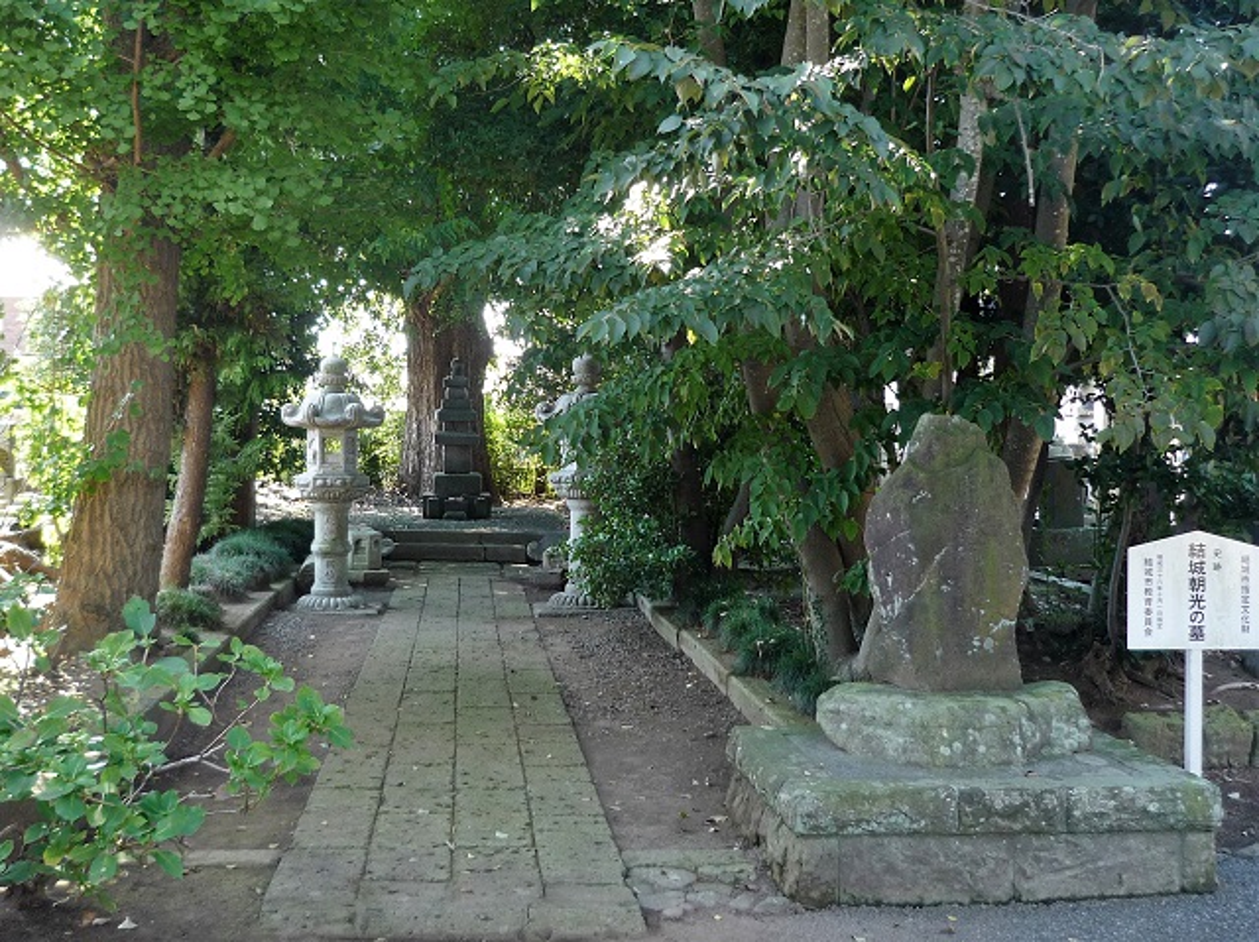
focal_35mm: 33
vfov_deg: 42.9
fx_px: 1199
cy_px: 471
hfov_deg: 55.4
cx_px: 630
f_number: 2.8
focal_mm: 5.5
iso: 100
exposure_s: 1/60
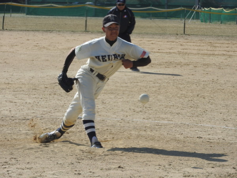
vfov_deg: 5.5
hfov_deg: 7.3
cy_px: 89
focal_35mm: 270
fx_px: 1849
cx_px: 118
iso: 100
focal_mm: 48.4
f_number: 5.5
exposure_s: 1/640
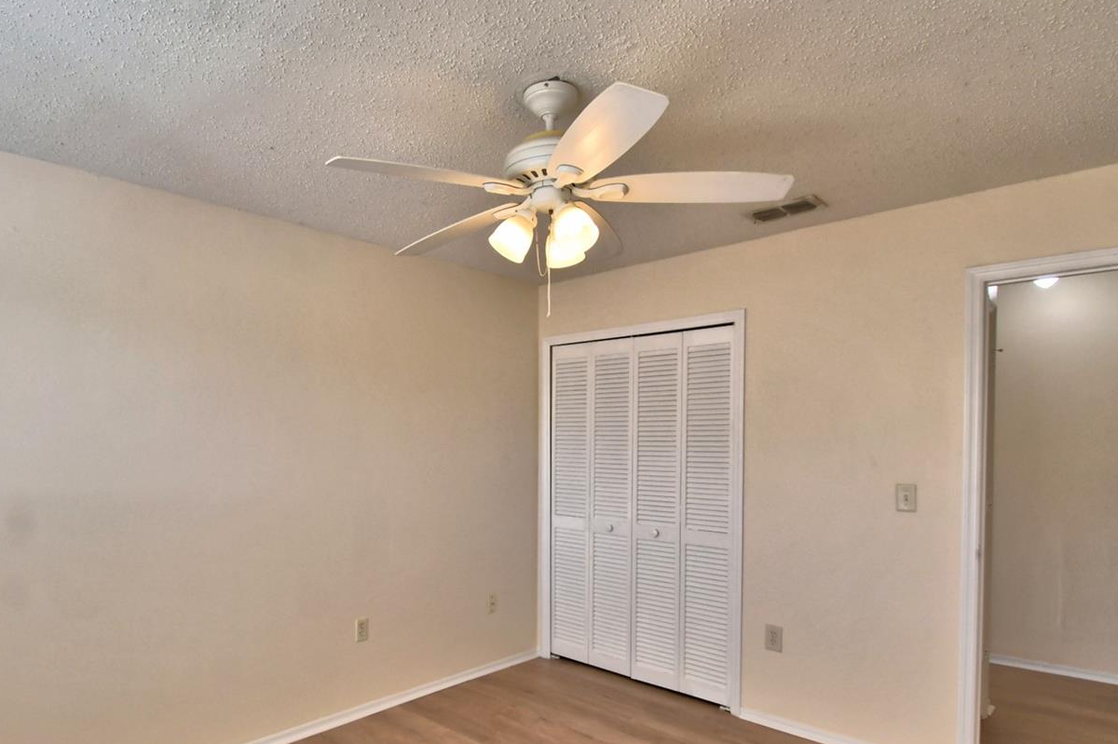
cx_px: 470
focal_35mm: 20
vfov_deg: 61.2
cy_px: 455
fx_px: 621
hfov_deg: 83.4
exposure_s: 1/125
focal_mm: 10
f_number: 4.5
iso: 200
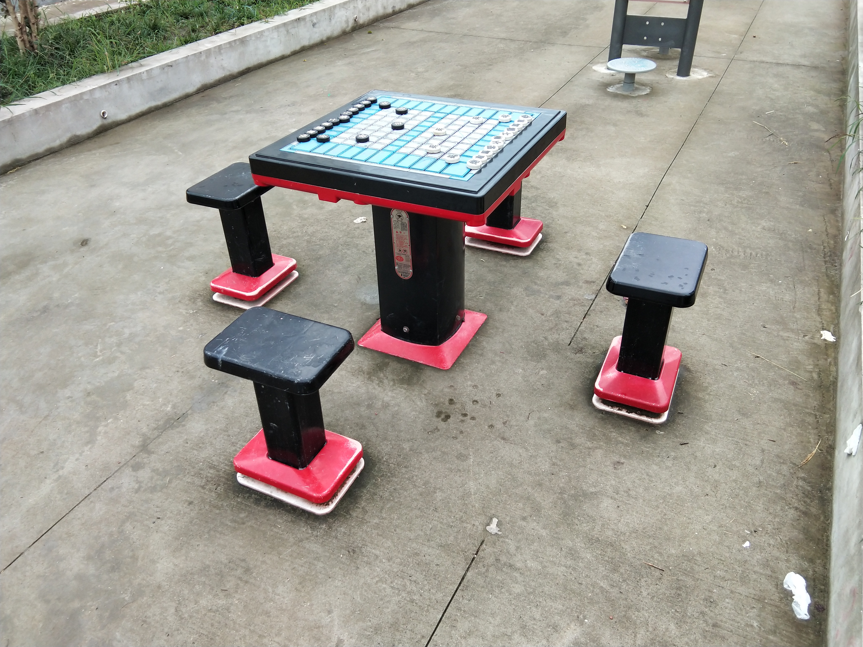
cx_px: 432
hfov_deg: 58.4
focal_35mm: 31
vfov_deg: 45.4
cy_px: 324
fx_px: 773
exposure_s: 1/157
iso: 50
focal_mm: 3.69
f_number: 2.2
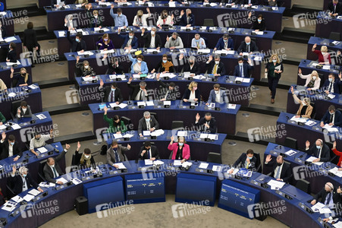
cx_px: 171
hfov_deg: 33.4
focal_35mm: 60
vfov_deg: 22.6
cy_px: 114
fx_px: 570
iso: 1250
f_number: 4
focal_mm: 60
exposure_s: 1/320
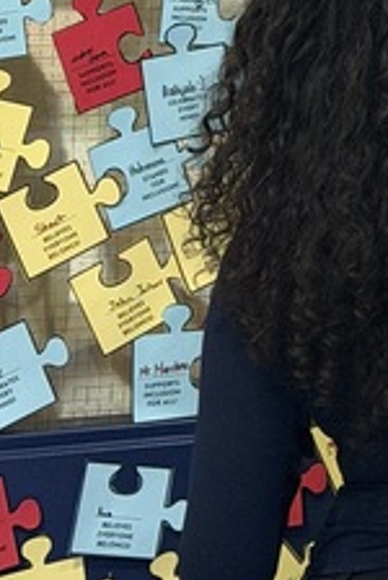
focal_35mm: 178
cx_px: 748
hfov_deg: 7.5
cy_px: -352
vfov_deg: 11.0
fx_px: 2869
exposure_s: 1/40
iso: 250
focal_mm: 6.76
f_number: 1.78
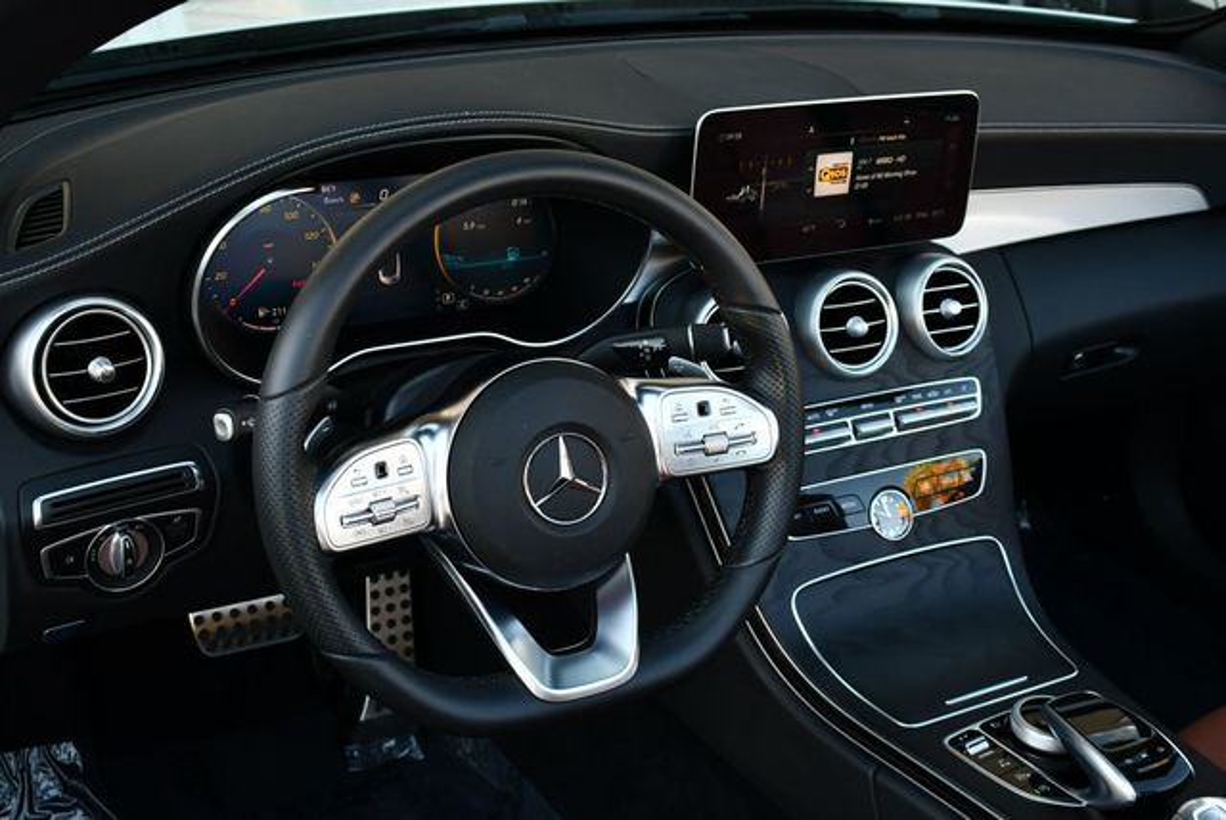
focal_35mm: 48
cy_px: 410
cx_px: 613
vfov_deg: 28.1
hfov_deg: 41.1
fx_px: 1636
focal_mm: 24
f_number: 4.5
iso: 400
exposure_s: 1/250
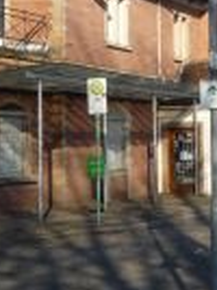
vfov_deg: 17.0
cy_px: 69
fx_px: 964
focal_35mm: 115
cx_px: 174
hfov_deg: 12.8
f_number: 5
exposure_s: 1/400
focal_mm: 5.2
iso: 100
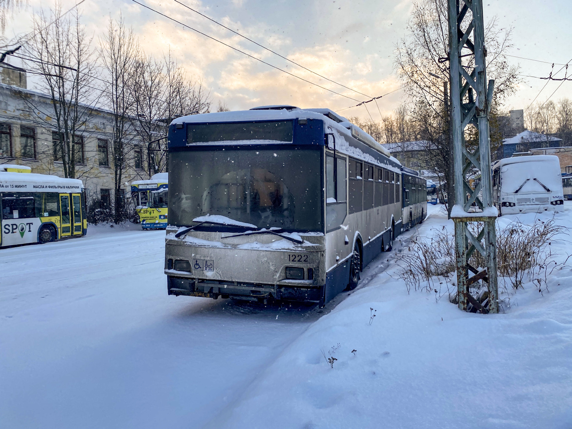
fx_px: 430
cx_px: 286
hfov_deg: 67.3
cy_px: 214
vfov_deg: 53.1
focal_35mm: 26
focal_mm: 4.25
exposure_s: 1/805
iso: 32
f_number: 1.8
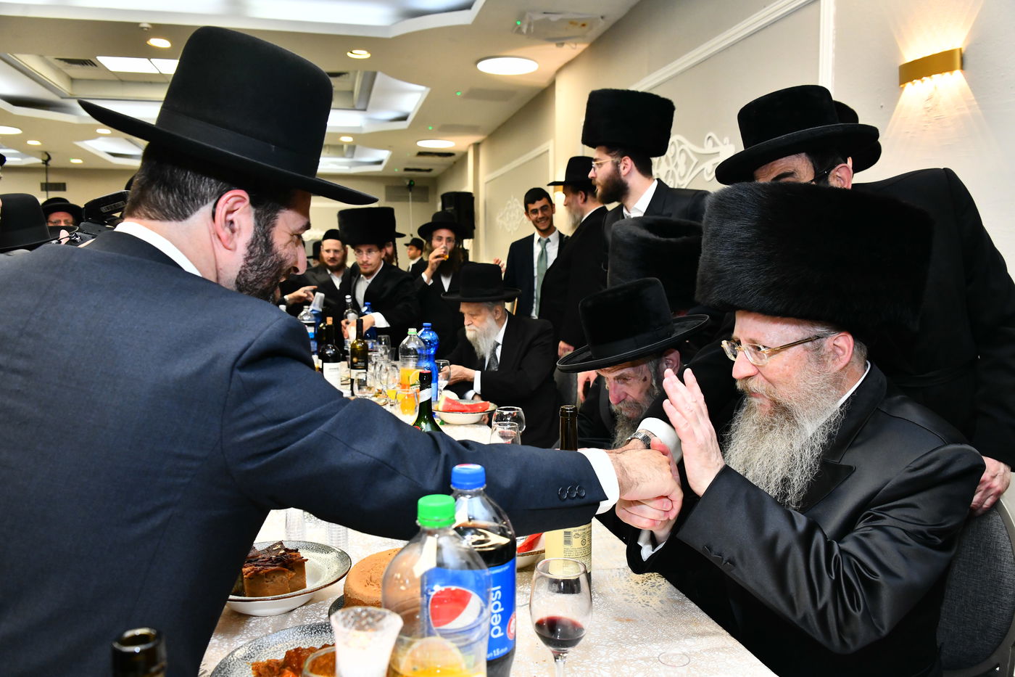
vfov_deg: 46.4
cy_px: 338
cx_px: 508
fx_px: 789
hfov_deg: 65.5
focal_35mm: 28
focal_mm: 28
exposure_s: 1/200
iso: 1600
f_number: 6.3
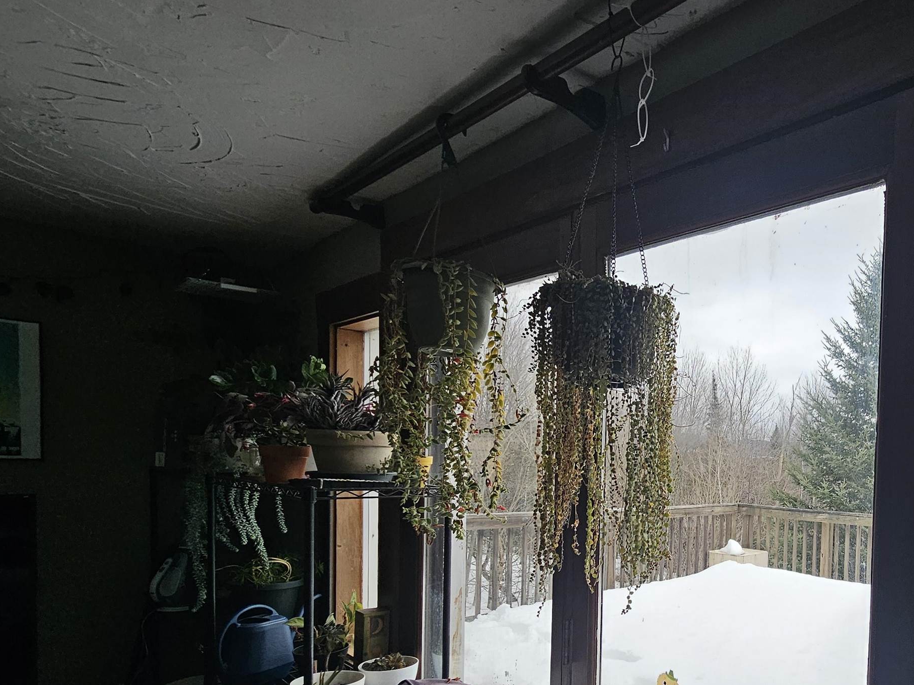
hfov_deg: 67.0
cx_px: 768
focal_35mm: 22
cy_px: 490
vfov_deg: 58.7
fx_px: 581
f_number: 2.2
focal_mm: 2.2
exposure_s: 1/215
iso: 80
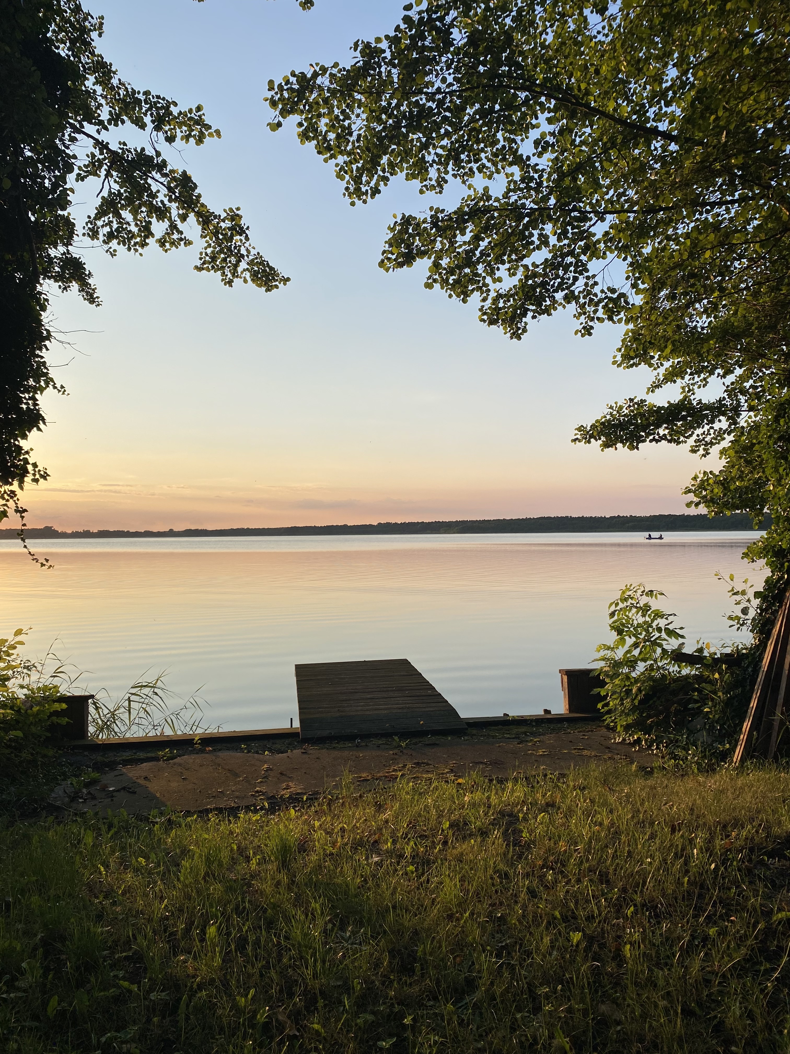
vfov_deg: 67.3
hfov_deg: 53.1
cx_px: 395
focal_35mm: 26
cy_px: 527
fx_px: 791
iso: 32
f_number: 1.8
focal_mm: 4.25
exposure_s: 1/1504
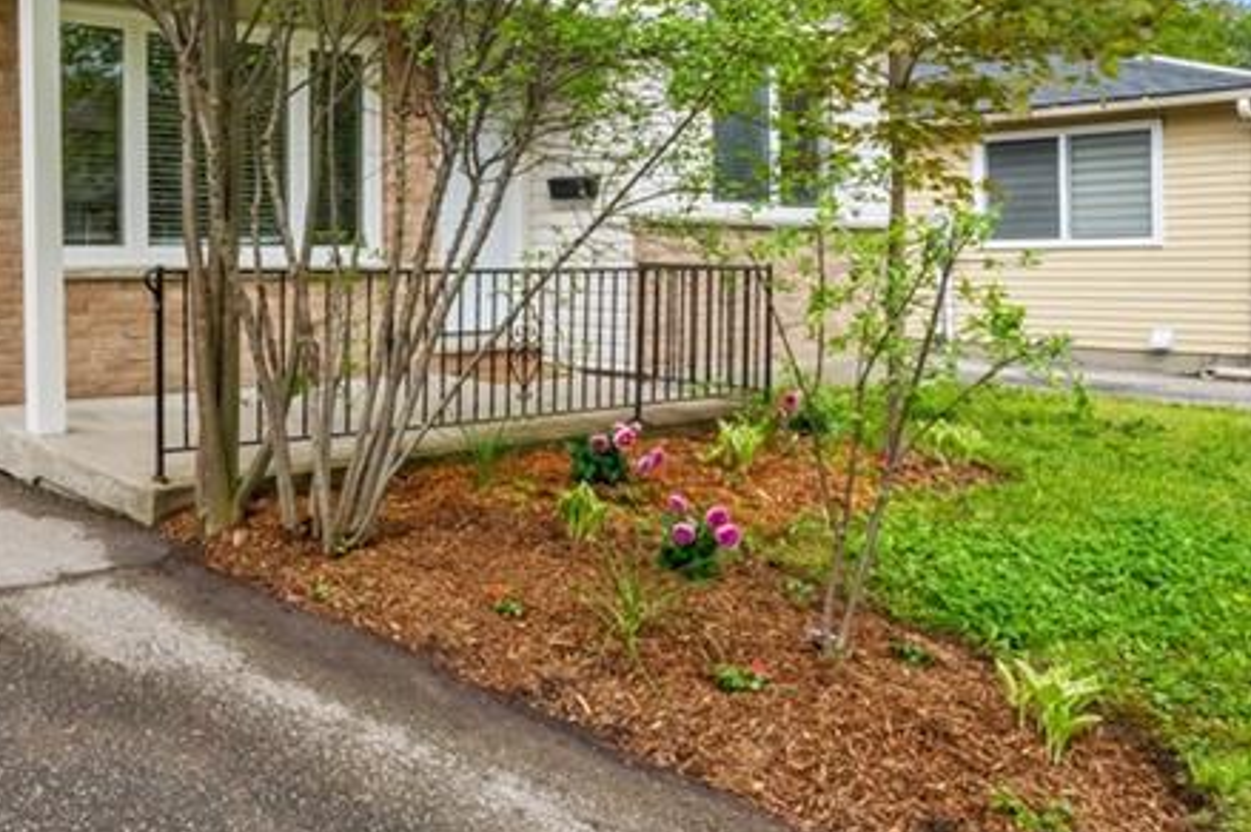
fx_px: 1256
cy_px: 261
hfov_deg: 48.2
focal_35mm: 36
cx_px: 160
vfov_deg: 36.2
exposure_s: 1/80
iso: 250
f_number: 18
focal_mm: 15.5
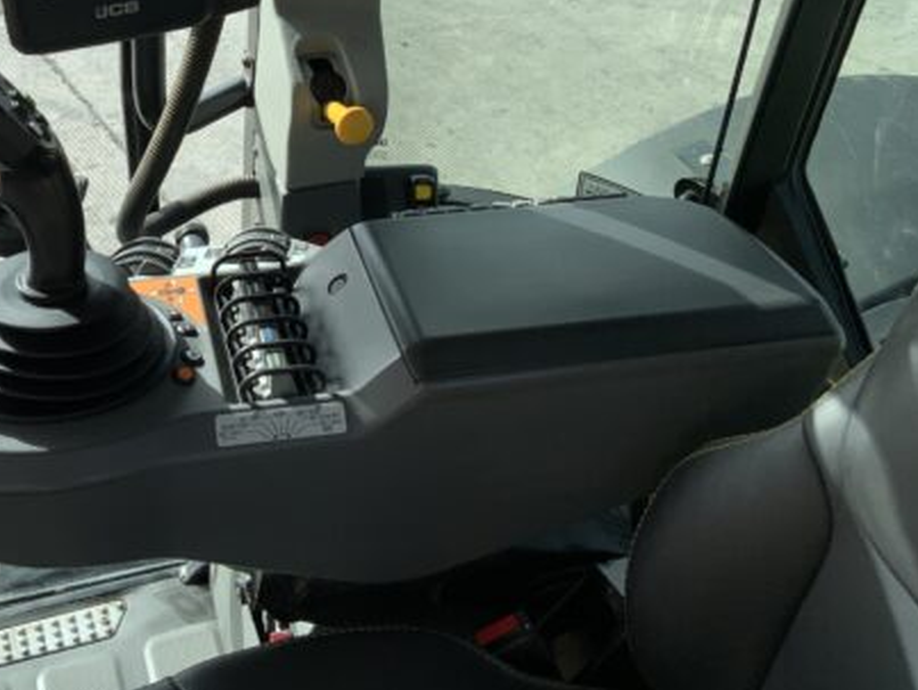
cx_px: 255
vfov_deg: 30.9
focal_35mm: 46
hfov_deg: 40.3
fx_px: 1221
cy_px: 159
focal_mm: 3
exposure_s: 1/568
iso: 16
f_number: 1.8
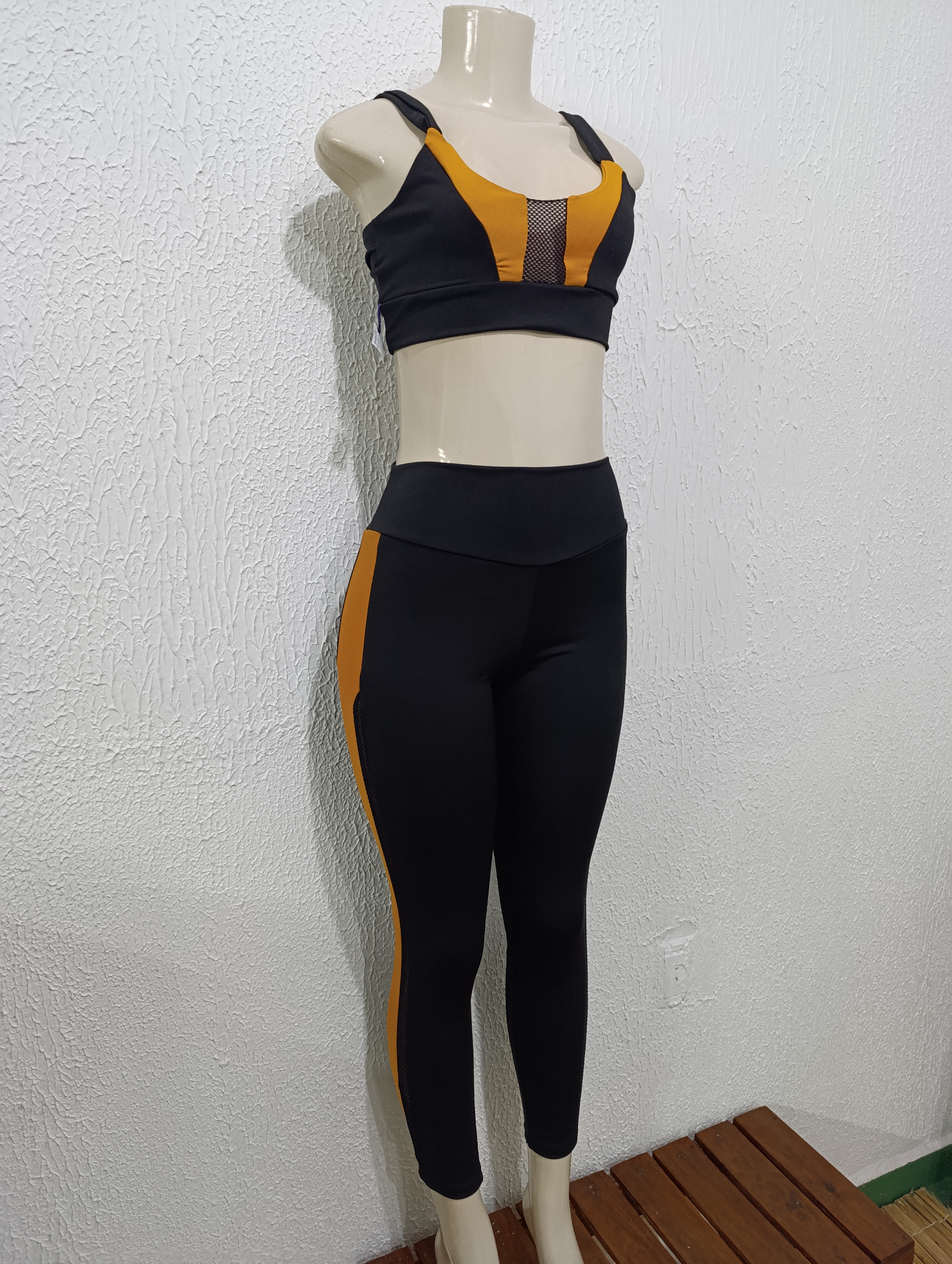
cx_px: 476
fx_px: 841
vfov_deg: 73.8
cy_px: 632
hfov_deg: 59.0
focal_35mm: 23
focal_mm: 6.14
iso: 1250
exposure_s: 1/60
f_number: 1.6
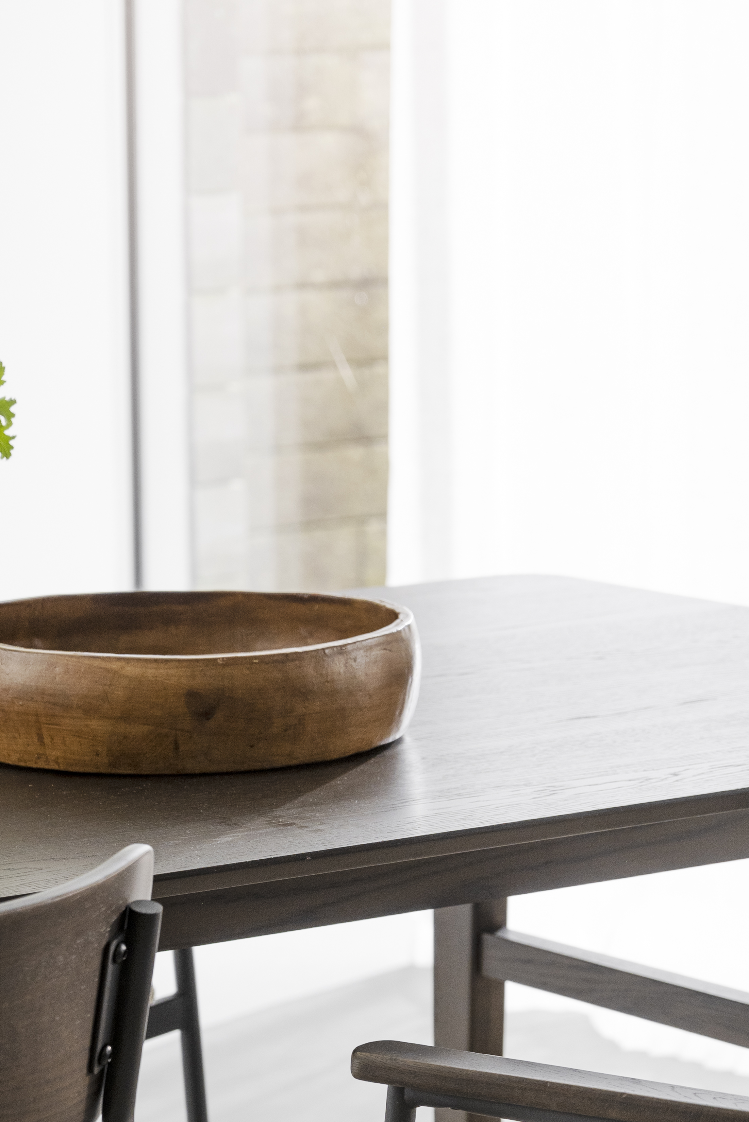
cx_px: 568
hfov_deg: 8.8
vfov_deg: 13.2
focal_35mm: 155
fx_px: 4836
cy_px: 937
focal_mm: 62
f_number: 4
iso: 160
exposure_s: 1/10
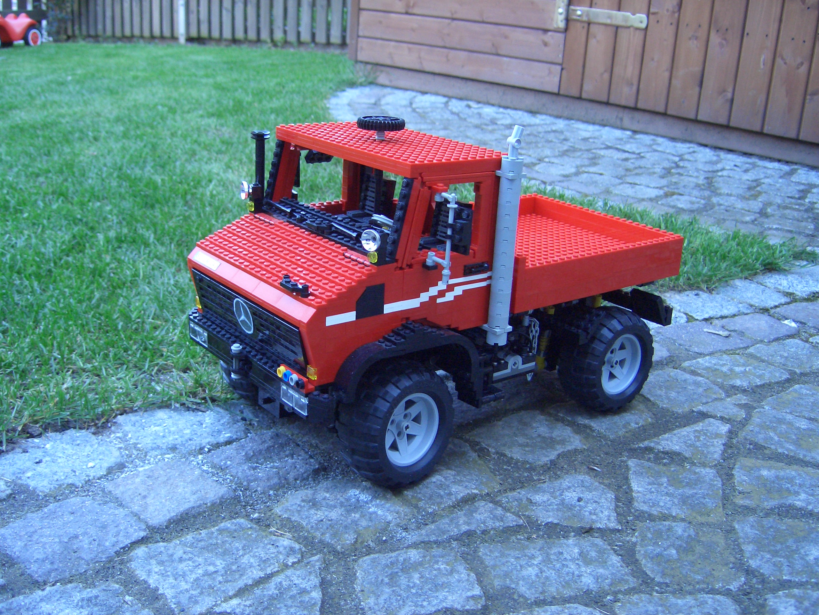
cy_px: 308
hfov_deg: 47.9
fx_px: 923
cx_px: 410
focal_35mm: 39
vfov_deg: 36.8
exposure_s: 1/100
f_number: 2.8
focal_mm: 8
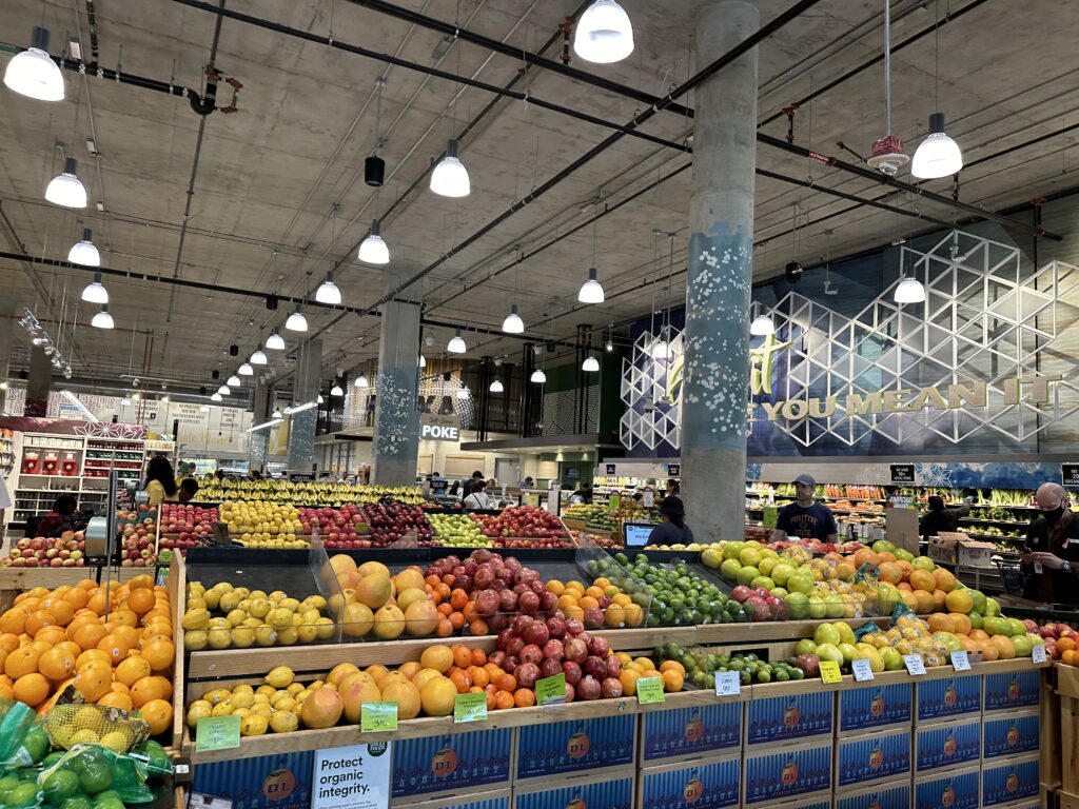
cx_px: 540
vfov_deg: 56.8
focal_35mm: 24
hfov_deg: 71.6
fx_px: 748
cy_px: 404
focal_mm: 6.86
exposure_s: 1/120
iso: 160
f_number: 1.78
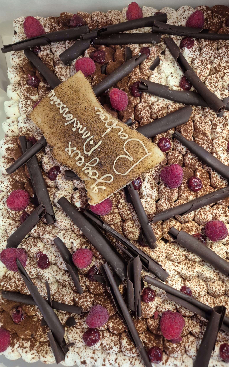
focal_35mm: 25
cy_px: 180
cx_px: 132
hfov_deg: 49.1
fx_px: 250
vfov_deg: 72.5
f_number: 1.8
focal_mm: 5.4
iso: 640
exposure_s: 1/100
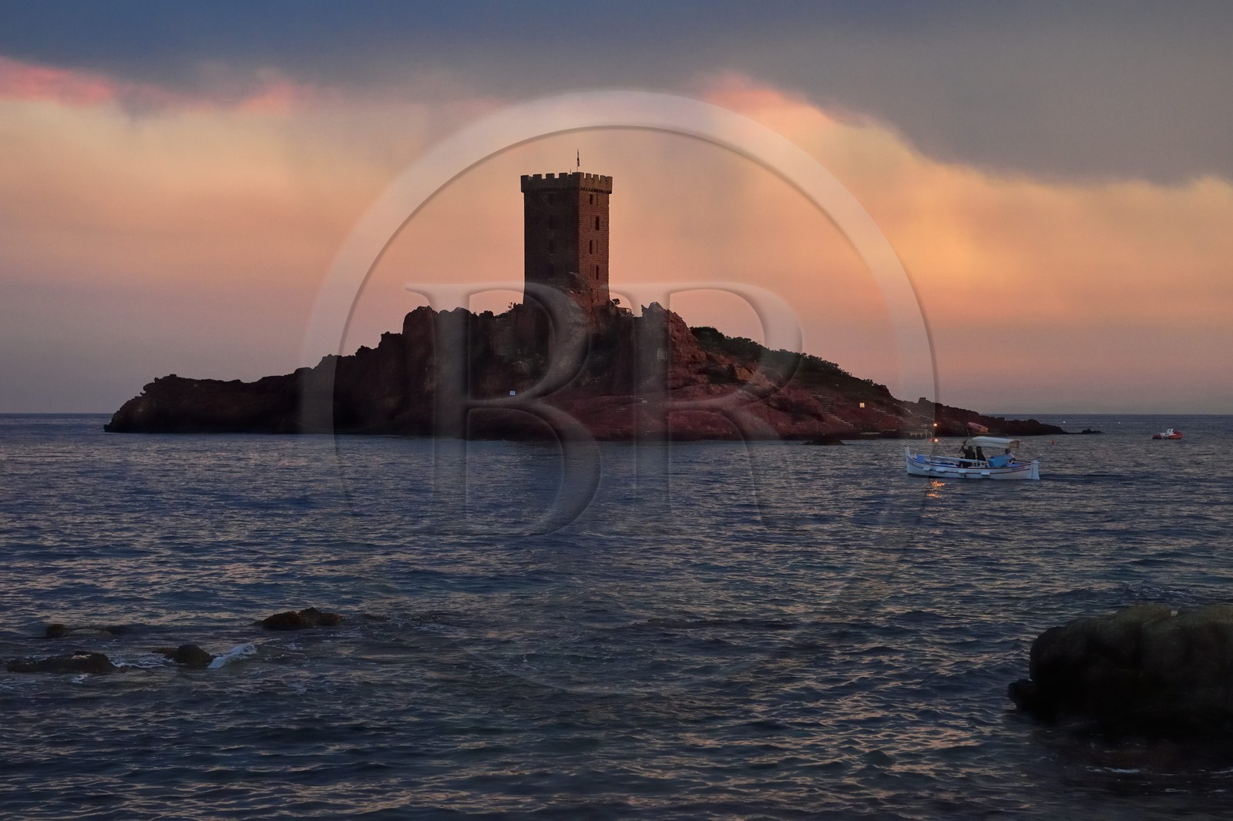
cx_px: 616
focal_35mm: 70
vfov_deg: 19.4
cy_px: 410
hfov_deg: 28.8
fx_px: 2397
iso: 3200
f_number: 6.3
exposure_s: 1/40
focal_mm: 70
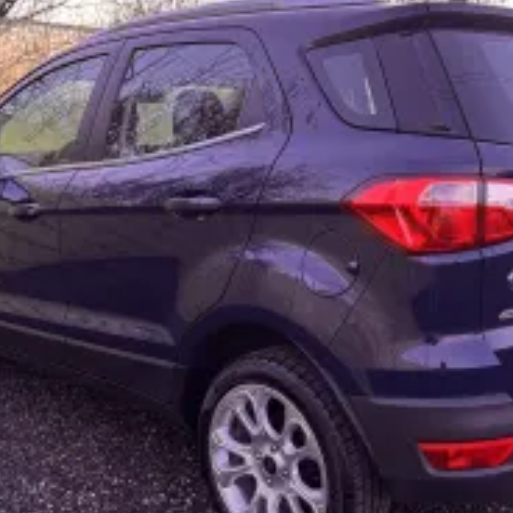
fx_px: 754
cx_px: 318
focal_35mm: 45
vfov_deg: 37.5
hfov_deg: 37.3
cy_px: 265
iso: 160
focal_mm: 5.96
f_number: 1.6
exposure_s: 1/50
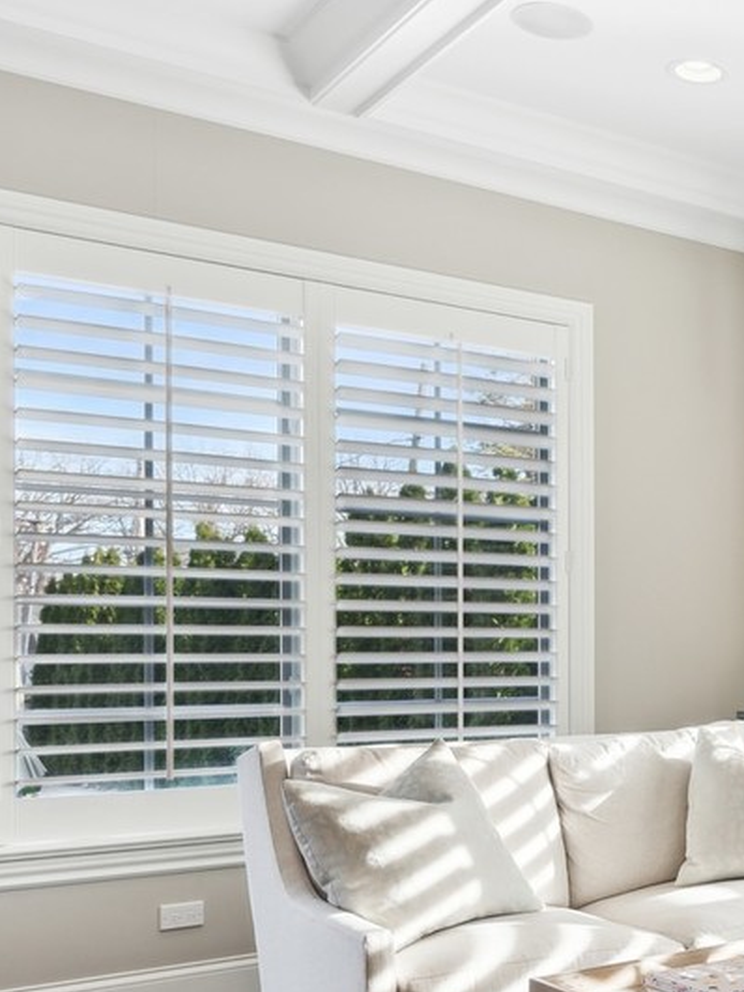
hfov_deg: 27.0
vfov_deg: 41.2
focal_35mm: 45
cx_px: 959
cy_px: 648
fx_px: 1303
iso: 200
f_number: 9.5
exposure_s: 1/45
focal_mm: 15.5
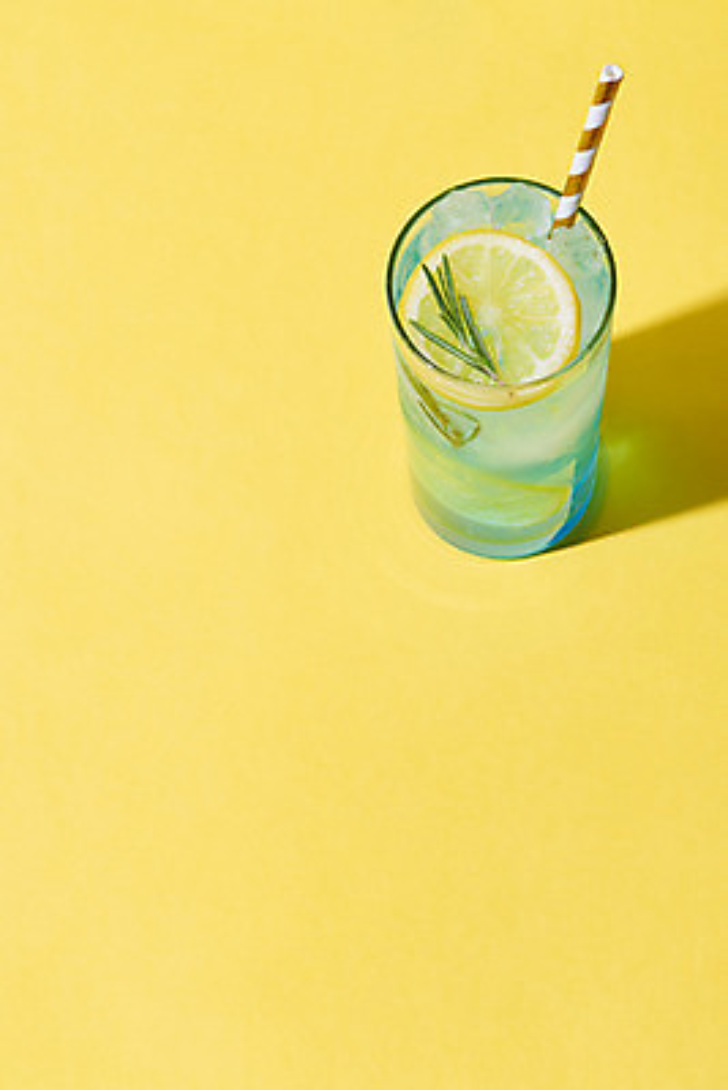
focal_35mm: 105
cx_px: 364
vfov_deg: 19.4
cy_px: 545
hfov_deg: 13.1
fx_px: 3182
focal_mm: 105
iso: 64
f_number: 20
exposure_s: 1/125
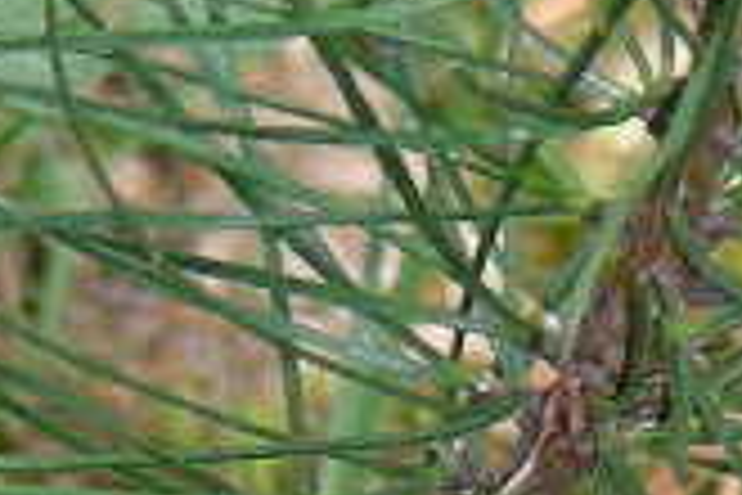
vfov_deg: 1.4
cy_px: 1008
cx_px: 2127
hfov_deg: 2.1
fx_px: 19641
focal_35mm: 953
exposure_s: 1/60.3
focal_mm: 24.7
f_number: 3.5
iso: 50
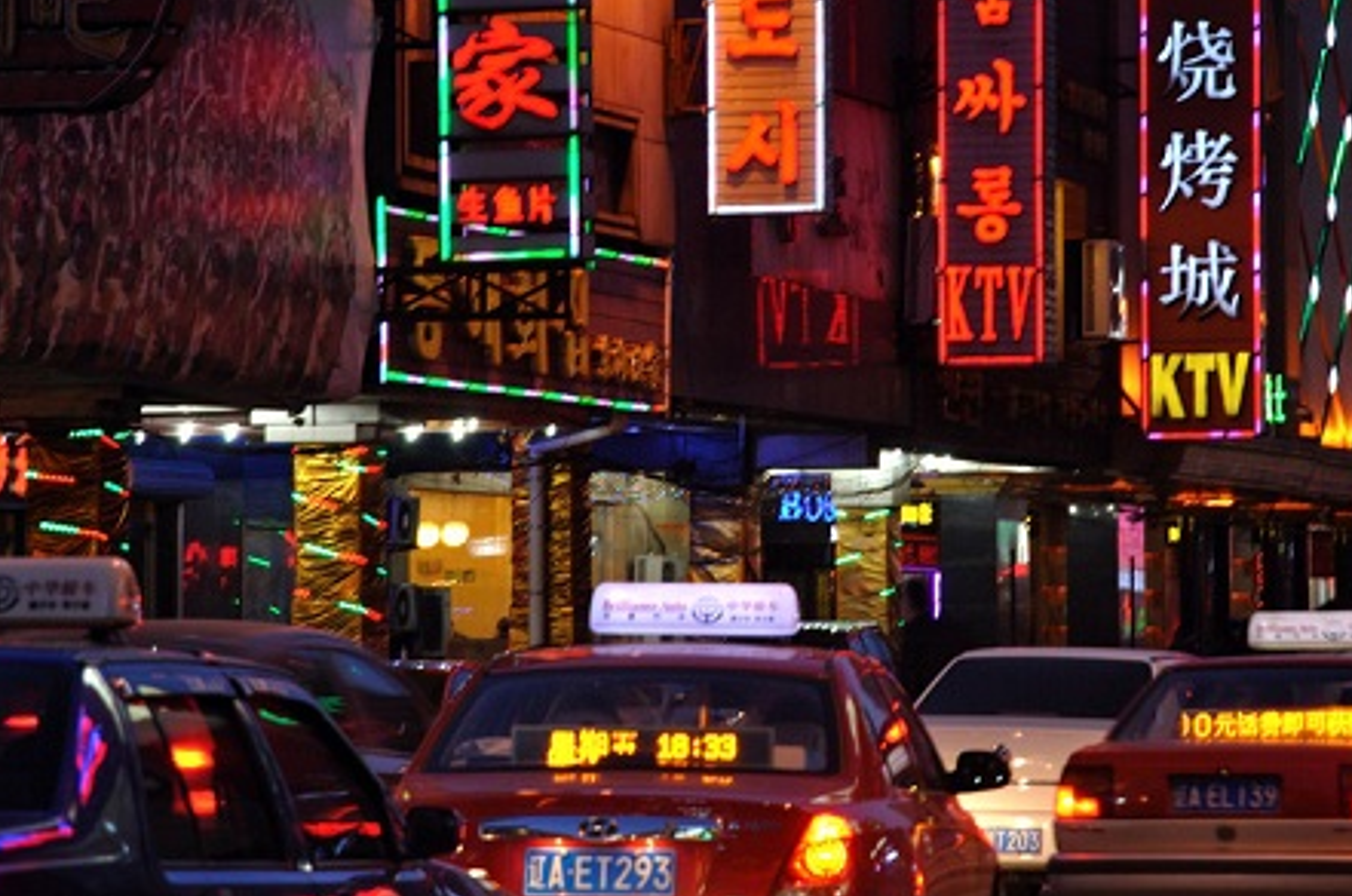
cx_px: 831
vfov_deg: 9.3
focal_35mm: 147
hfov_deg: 14.0
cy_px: 353
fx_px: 5509
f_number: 5.6
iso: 400
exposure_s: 1/8
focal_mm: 72
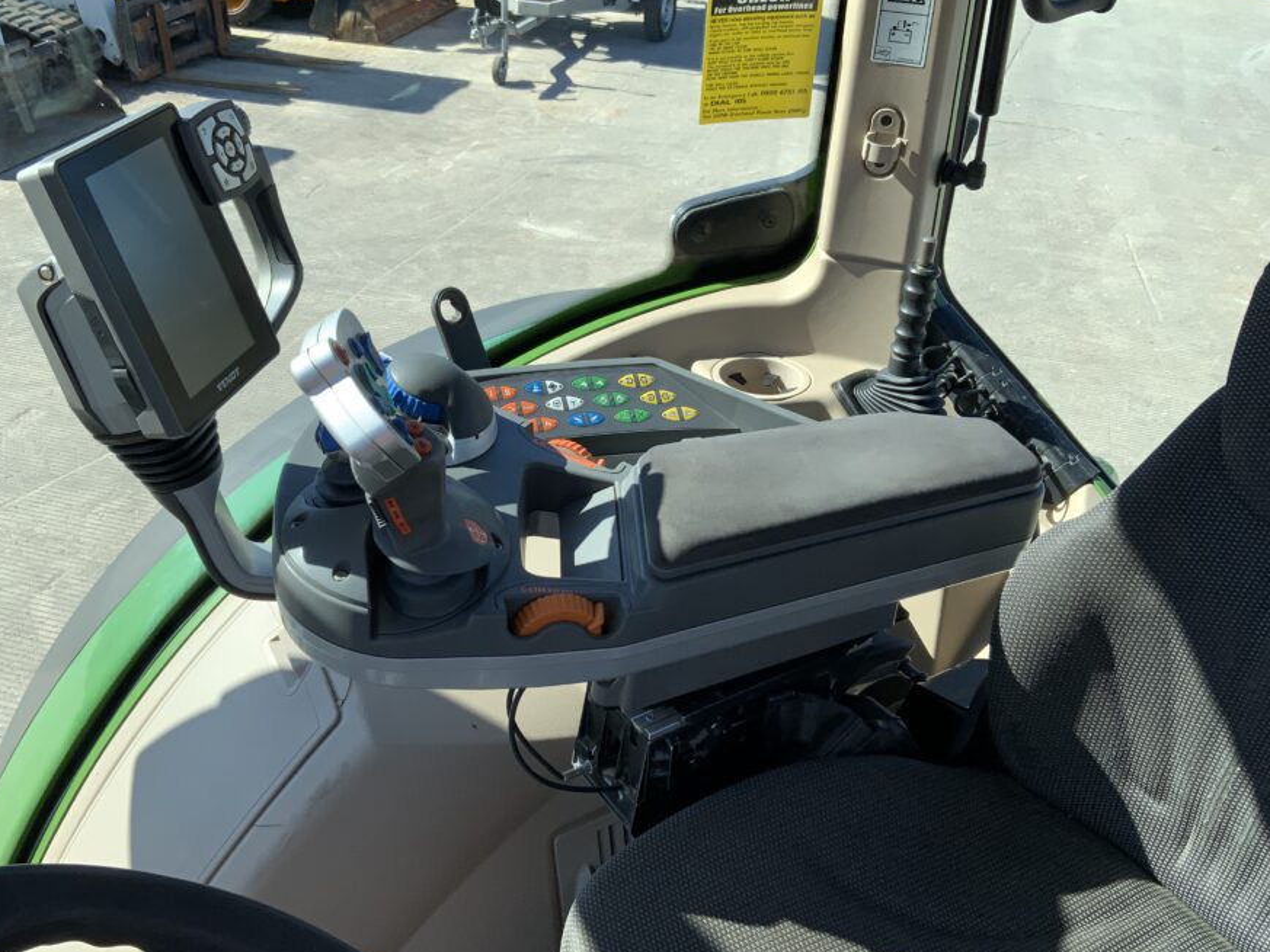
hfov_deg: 53.9
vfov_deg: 41.8
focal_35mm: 34
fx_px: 1248
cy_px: 451
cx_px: 572
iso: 16
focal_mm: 3
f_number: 1.8
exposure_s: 1/666
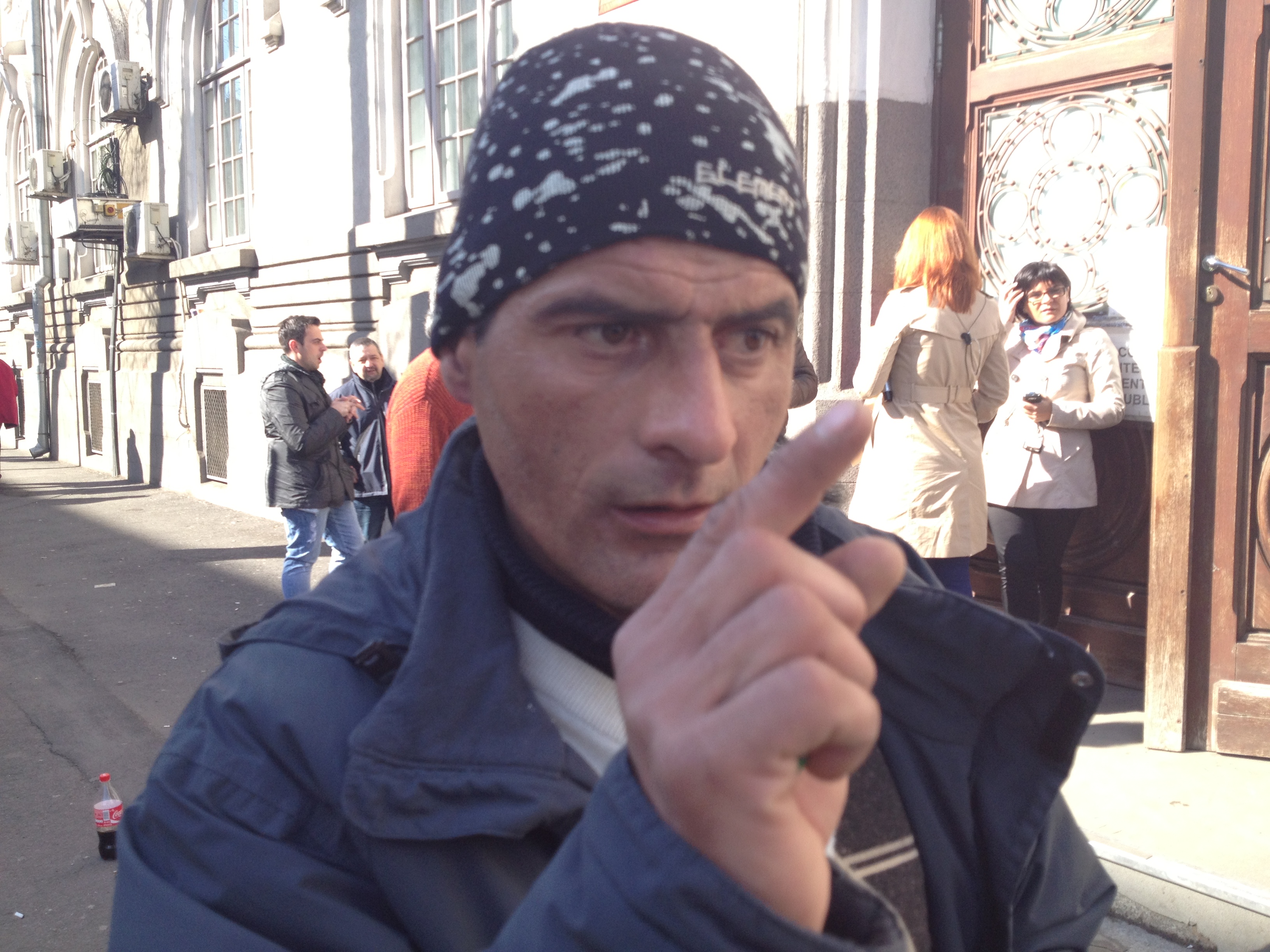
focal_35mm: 35
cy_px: 476
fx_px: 1284
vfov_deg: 40.7
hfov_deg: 52.6
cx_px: 635
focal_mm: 4.28
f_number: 2.4
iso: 50
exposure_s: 1/292
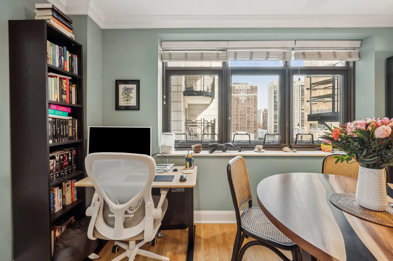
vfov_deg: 81.1
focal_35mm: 14
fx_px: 153
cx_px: 196
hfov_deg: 104.3
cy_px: 130
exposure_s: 1/4
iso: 100
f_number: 10
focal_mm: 14
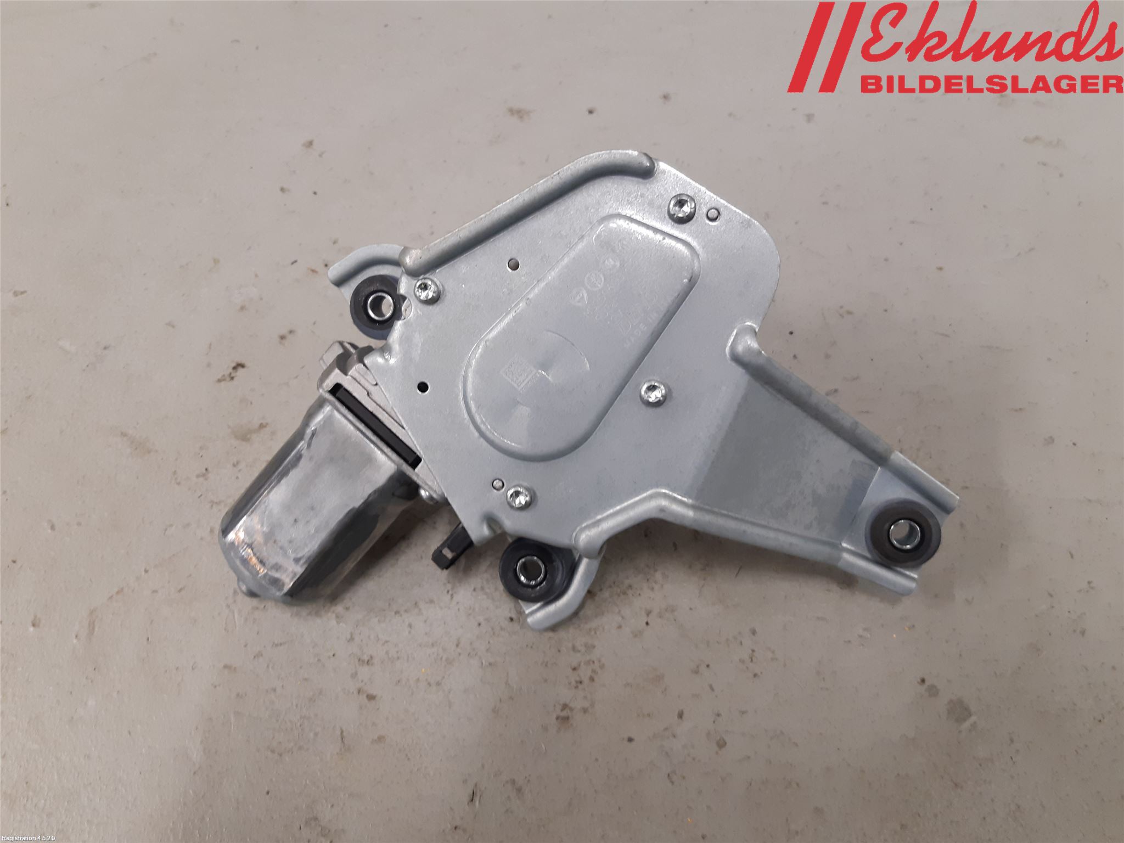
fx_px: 844
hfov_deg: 67.3
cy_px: 422
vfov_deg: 53.1
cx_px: 562
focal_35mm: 26
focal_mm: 3.93
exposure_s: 1/50
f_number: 1.7
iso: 160
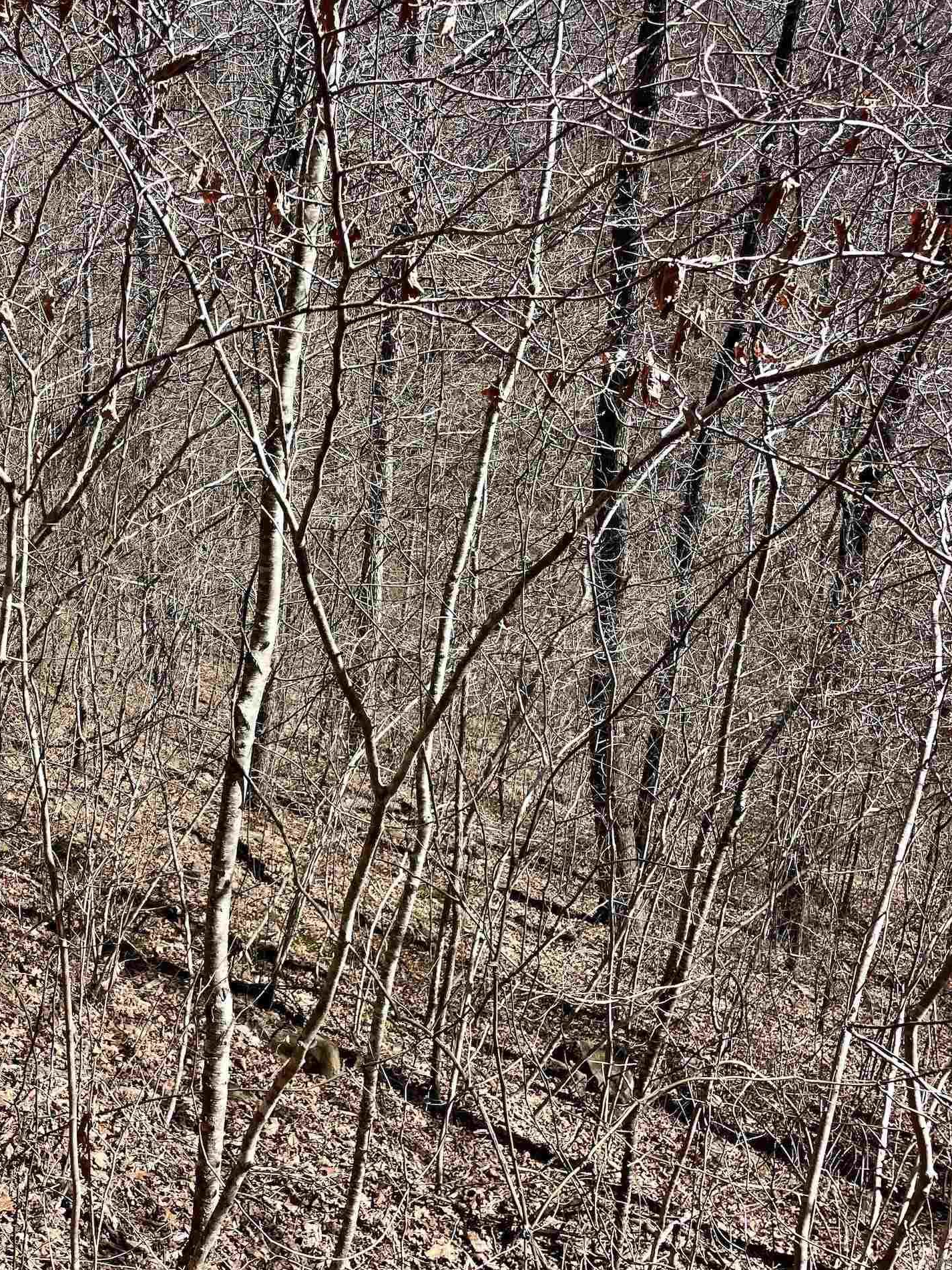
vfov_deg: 52.6
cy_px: 630
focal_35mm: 35
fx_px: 1284
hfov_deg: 38.5
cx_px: 136
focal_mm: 4.2
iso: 32
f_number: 1.6
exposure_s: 1/1511
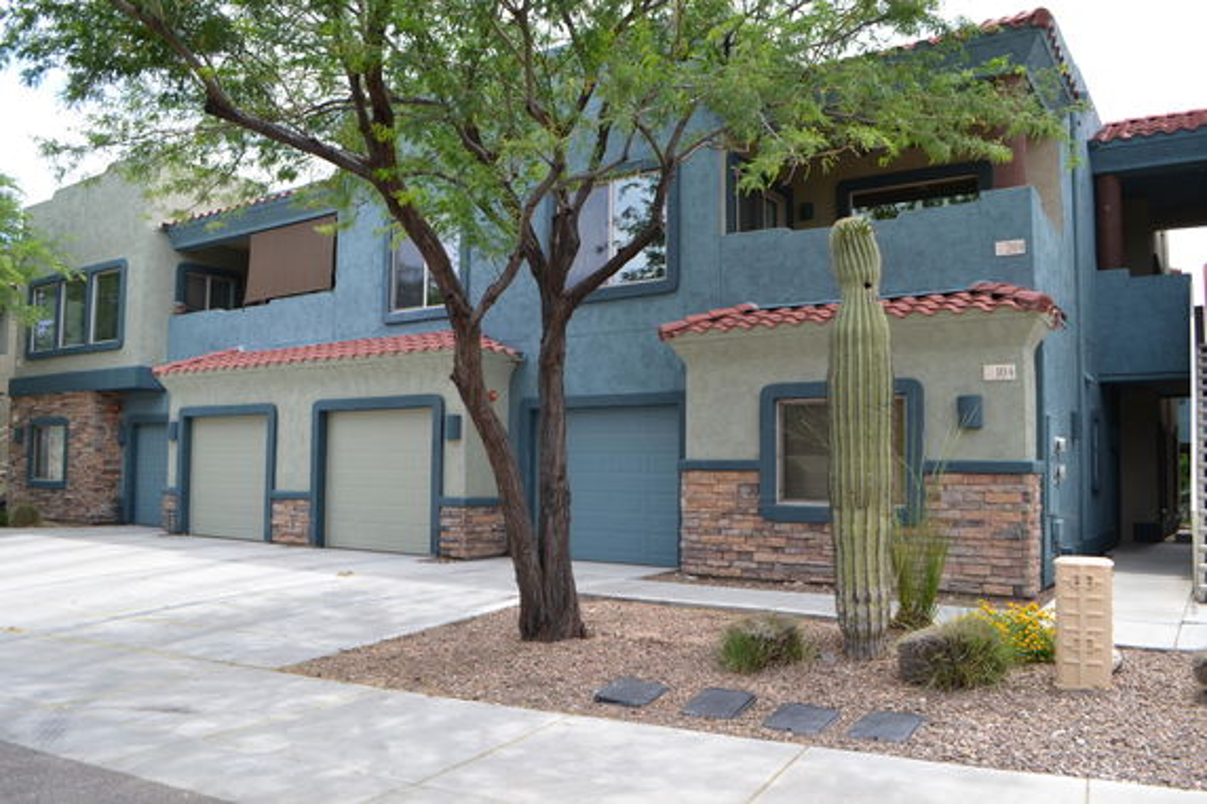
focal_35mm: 27
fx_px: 905
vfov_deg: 47.9
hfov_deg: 67.4
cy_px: 402
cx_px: 604
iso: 100
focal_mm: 18
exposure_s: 1/125
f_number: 5.6
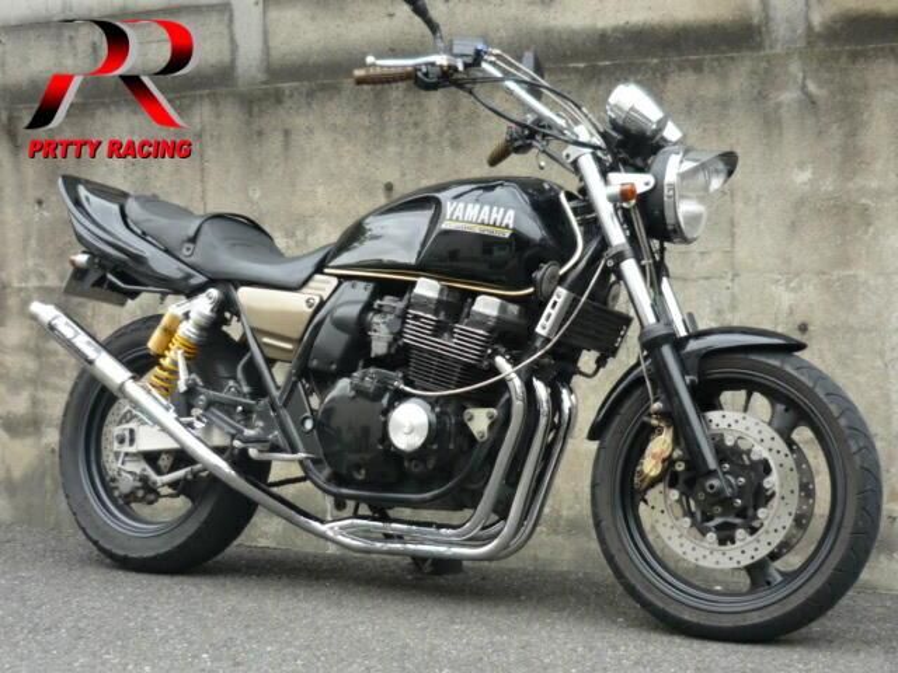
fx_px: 1375
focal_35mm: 53
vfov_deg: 27.5
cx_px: 449
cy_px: 336
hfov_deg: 36.2
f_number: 2.8
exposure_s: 1/125
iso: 100
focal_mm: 5.5
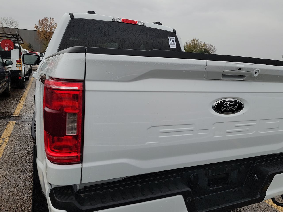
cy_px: 92
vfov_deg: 46.7
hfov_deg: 59.5
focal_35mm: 30
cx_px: 170
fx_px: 245
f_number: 1.8
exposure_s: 1/162
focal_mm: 6.7
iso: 50
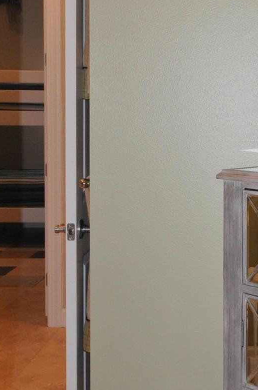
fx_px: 791
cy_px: 141
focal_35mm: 73
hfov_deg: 17.8
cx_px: 294
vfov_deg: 27.5
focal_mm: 19
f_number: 5.6
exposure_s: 1/60
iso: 800
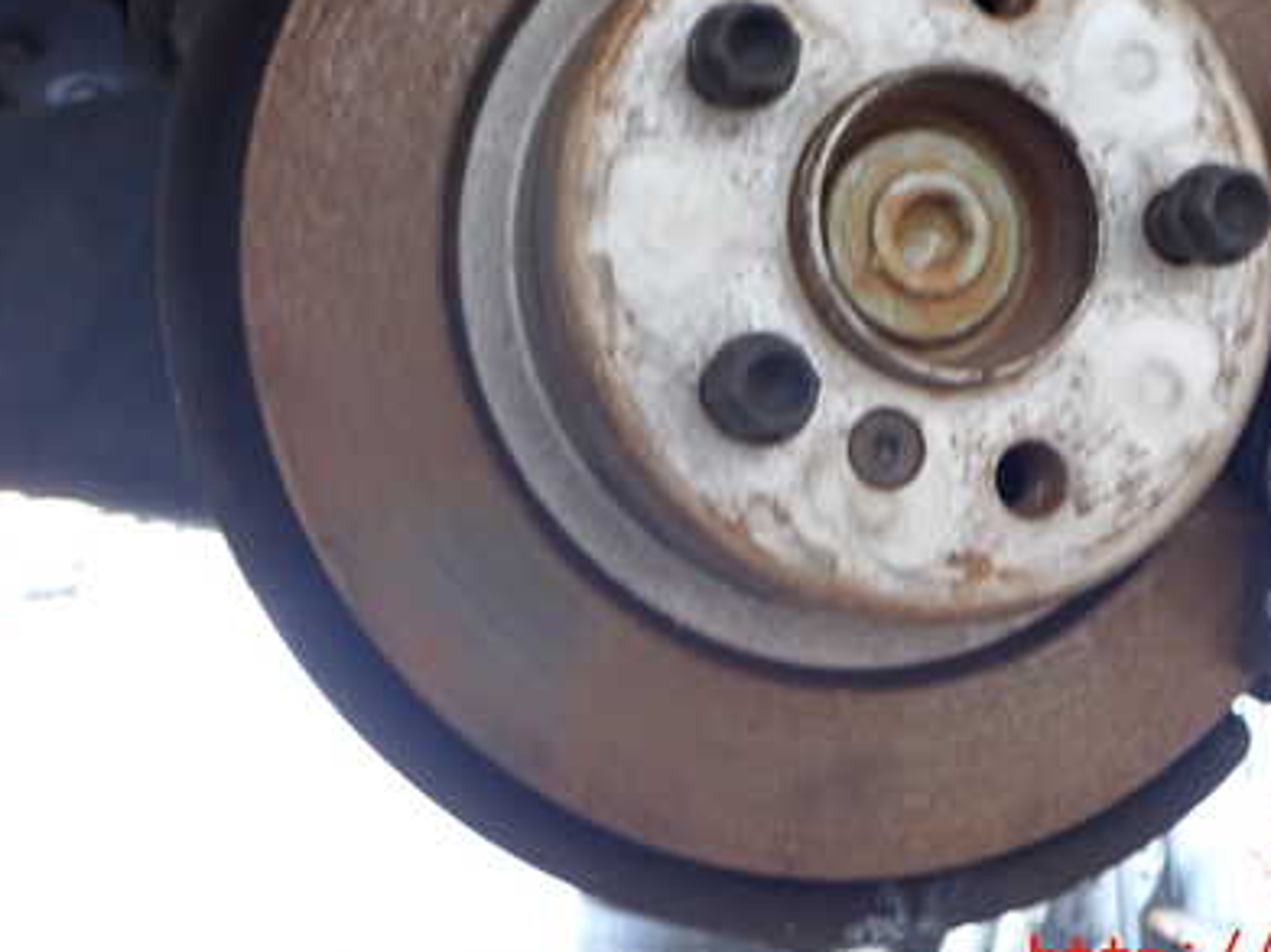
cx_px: 787
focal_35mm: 46
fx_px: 1688
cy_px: 276
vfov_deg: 31.1
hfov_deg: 41.0
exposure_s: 1/30
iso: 400
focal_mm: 5.4
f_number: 2.3
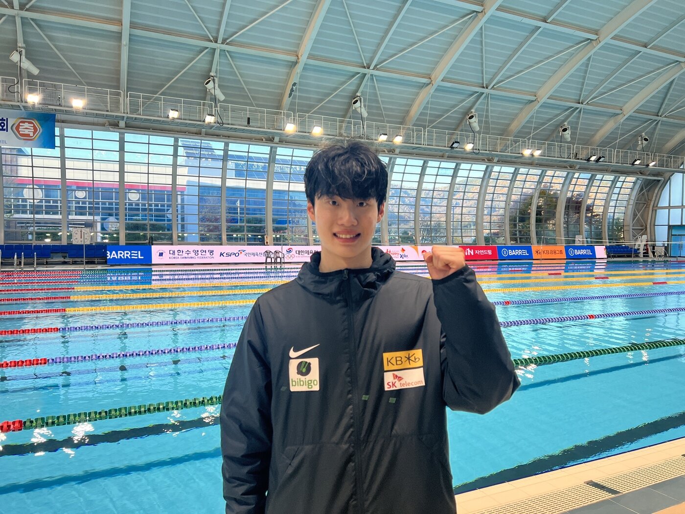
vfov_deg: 53.1
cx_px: 342
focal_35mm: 26
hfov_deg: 67.3
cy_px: 257
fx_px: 515
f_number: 1.5
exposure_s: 1/120
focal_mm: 5.7
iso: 64
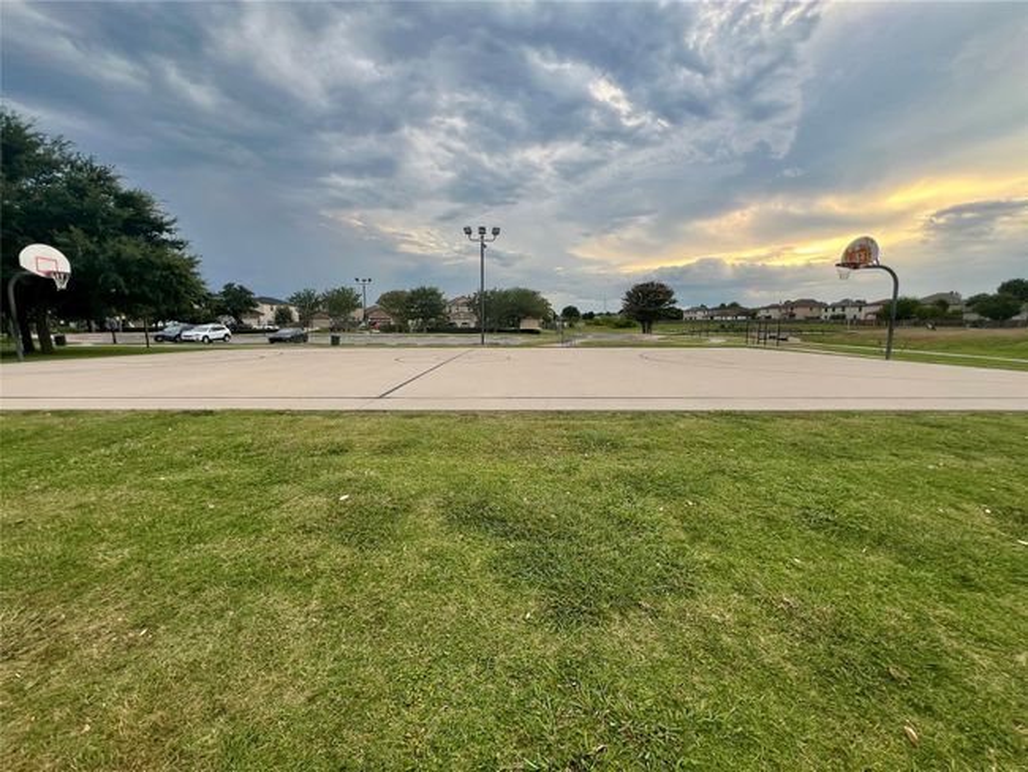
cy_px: 386
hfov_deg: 106.2
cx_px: 514
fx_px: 386
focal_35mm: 13
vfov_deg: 90.0
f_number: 1.8
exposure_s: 1/114
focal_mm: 1.57
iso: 32
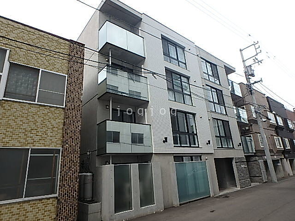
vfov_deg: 63.4
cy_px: 110
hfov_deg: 79.0
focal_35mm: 21
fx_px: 179
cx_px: 148
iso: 125
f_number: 3.5
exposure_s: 1/400
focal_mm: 3.7
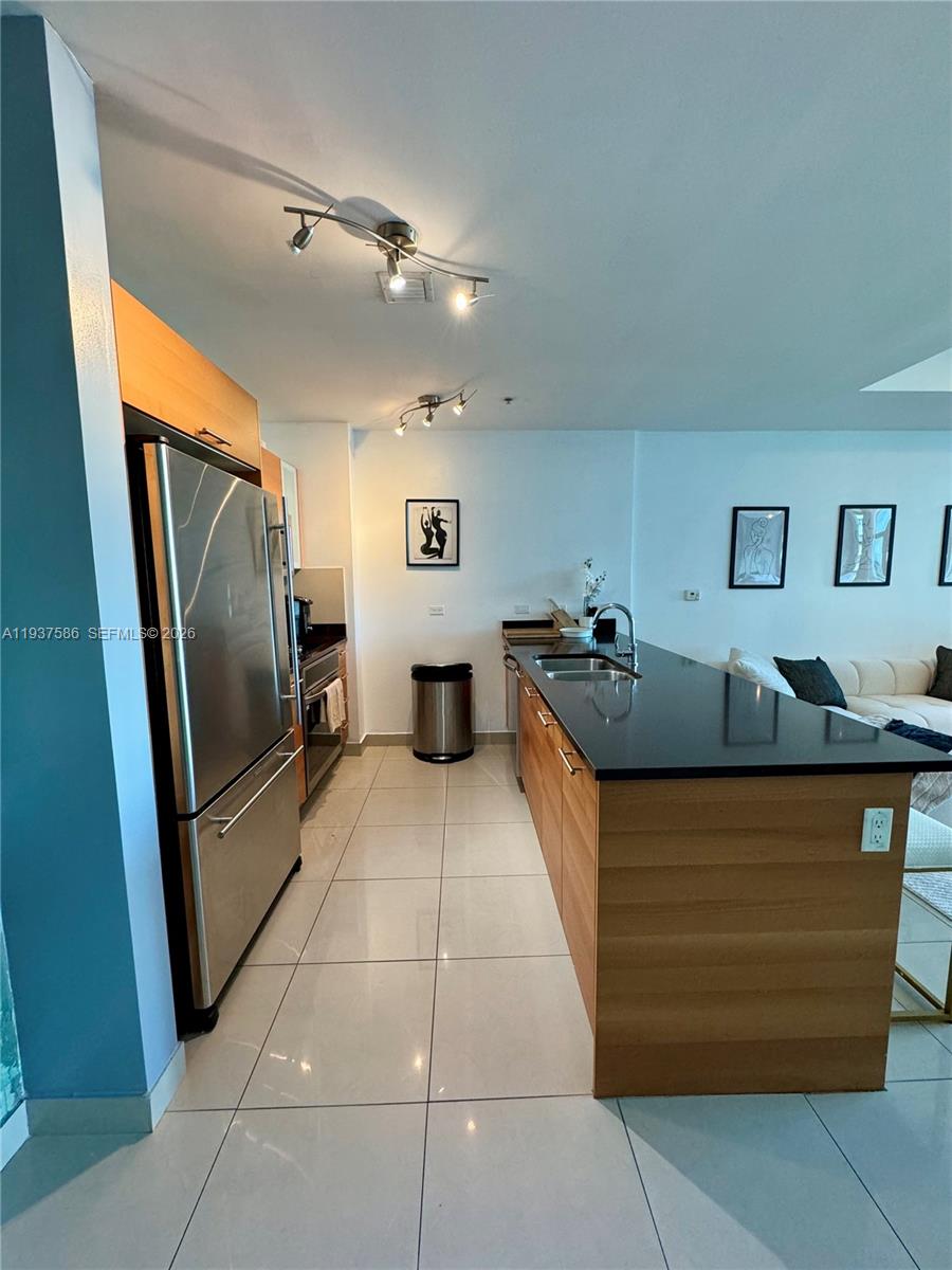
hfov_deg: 85.7
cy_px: 635
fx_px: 513
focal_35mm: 14
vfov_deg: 102.1
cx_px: 476
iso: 250
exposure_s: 1/120
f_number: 2.2
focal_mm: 2.22
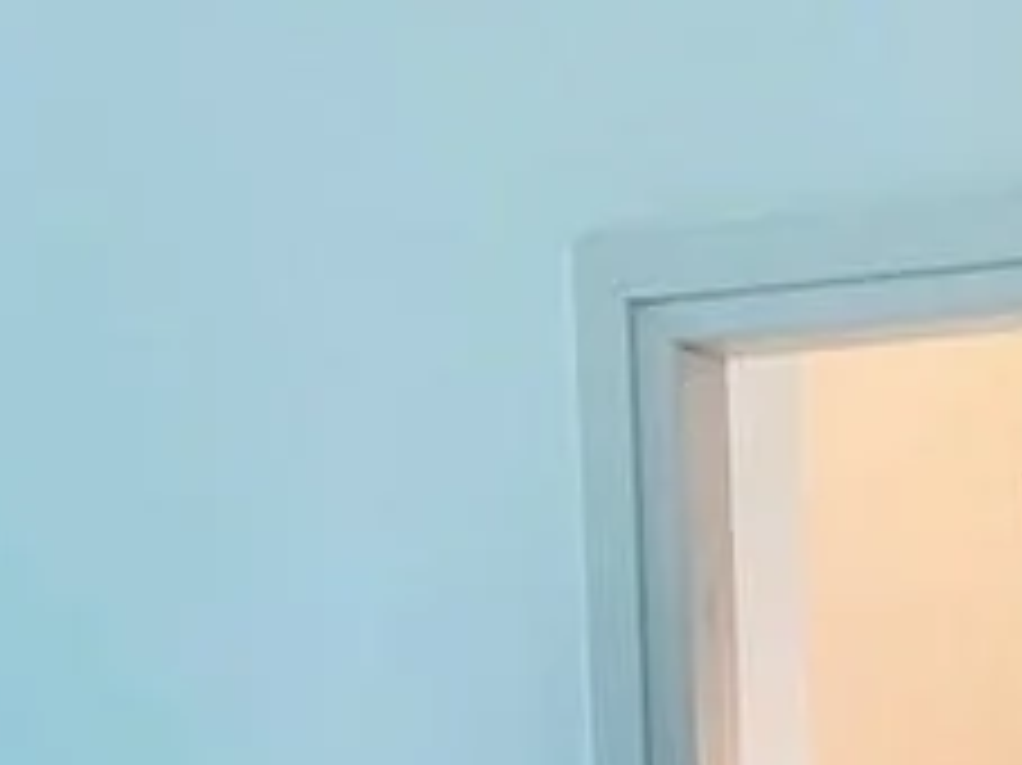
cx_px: 900
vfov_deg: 7.6
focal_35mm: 183
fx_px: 5400
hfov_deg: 10.8
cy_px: 1719
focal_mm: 4.25
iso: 64
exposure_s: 1/120
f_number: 1.8
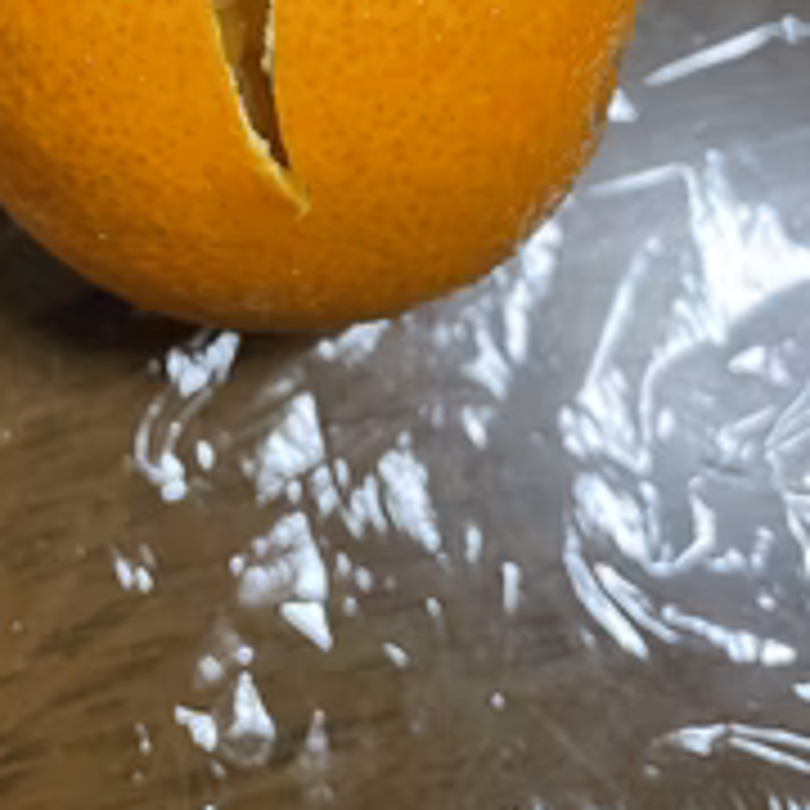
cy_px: -14
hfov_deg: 33.1
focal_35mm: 51
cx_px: 266
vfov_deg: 30.8
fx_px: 1350
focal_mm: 4.2
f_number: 1.6
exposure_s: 1/56
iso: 400
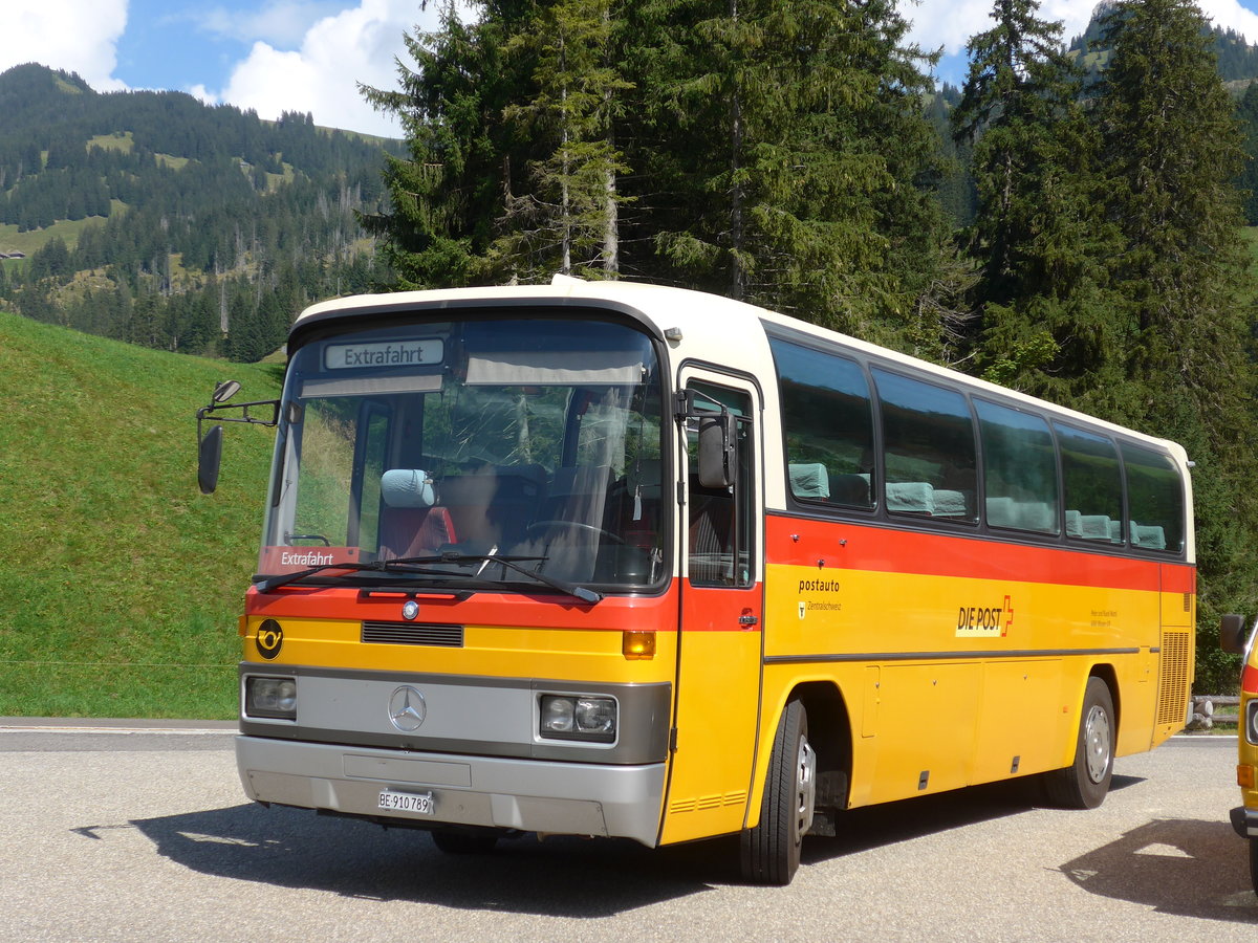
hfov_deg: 34.9
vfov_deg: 26.6
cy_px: 472
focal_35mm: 55
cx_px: 629
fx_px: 1999
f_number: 3.4
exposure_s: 1/1000
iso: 80
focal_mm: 11.3
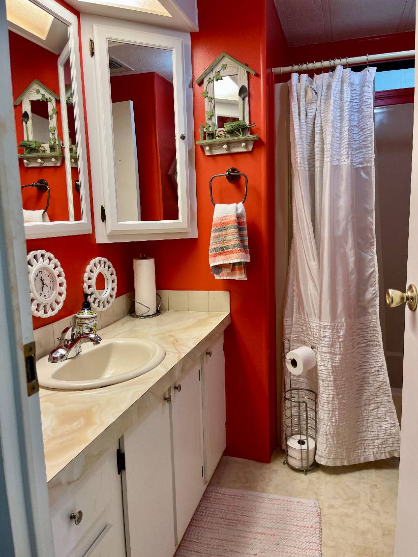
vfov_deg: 67.3
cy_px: 278
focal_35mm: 26
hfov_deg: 53.1
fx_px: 419
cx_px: 209
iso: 64
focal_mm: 5.1
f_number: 1.6
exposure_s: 1/60
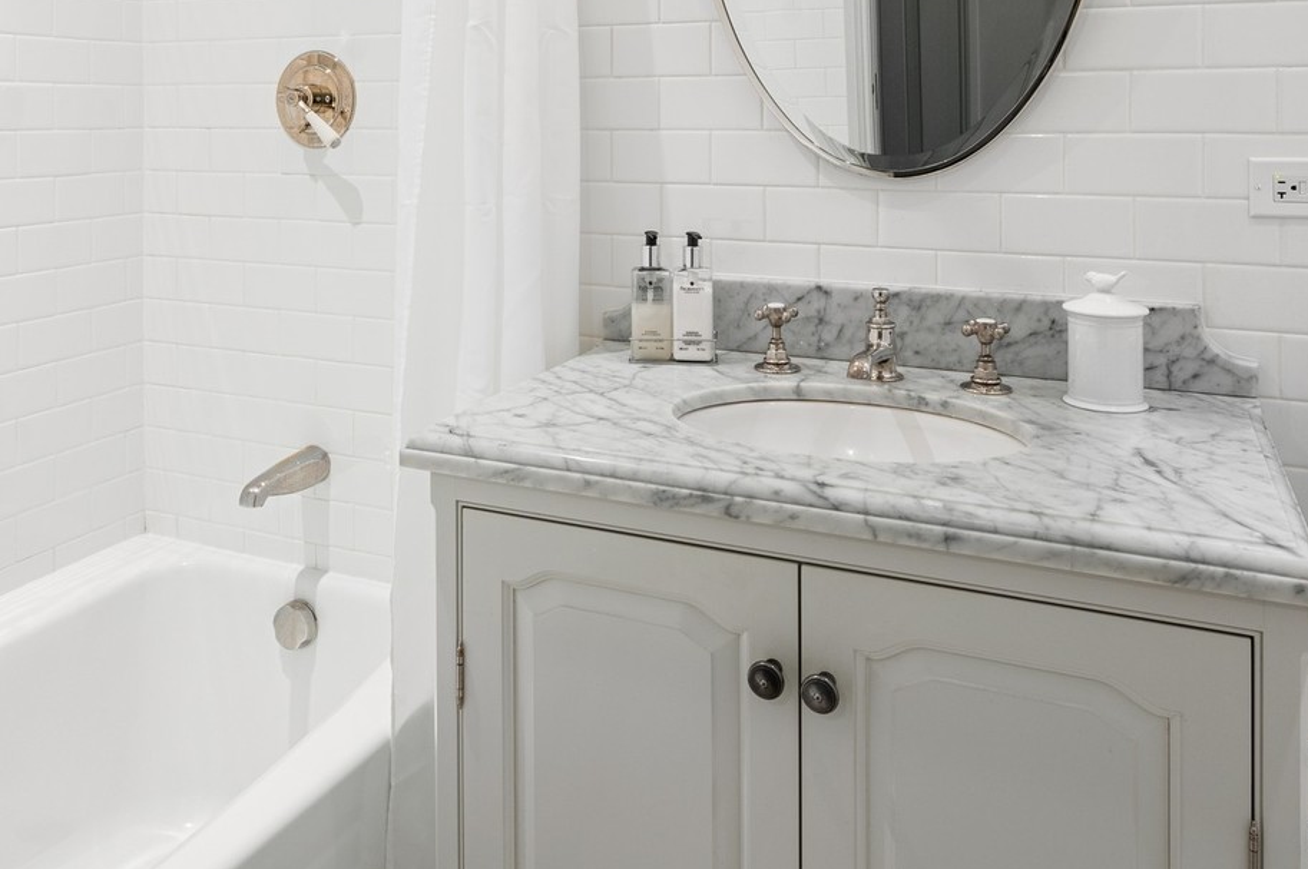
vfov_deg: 39.0
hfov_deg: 58.4
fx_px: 1162
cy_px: 137
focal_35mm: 32
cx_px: 544
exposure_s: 1/1.43
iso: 200
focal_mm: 18
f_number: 8
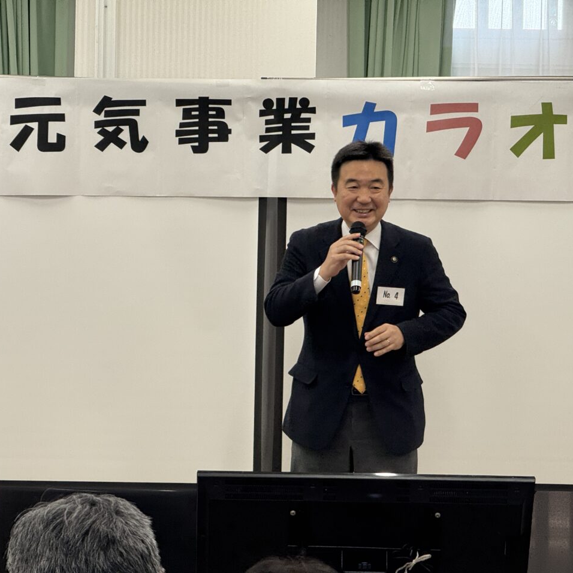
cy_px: 287
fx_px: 2659
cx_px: 337
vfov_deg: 12.3
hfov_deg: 12.3
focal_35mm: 142
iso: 100
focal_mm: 15.66
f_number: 2.8
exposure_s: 1/105
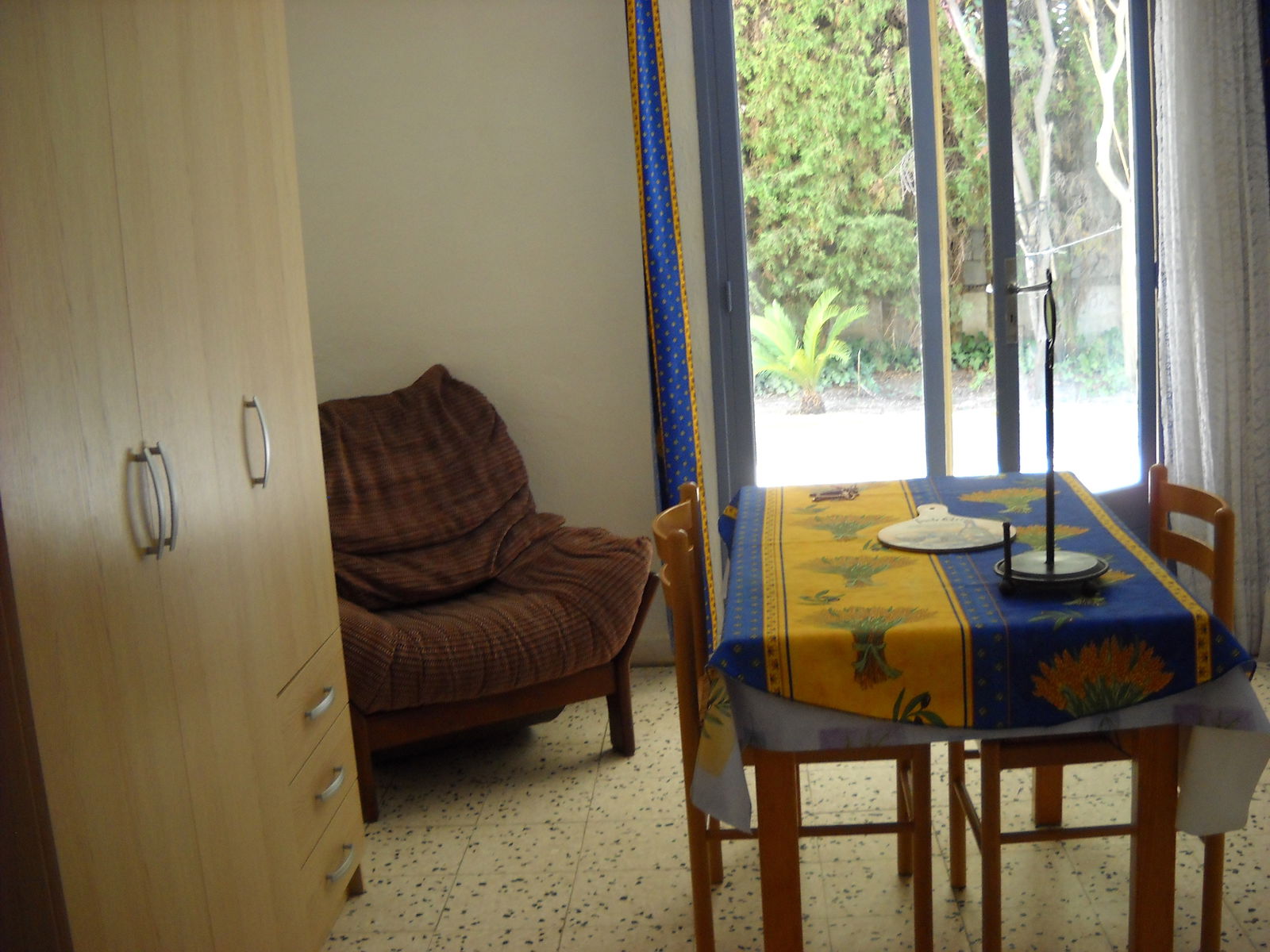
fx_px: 1504
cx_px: 635
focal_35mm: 41
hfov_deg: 45.8
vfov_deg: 35.1
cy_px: 476
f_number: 3.1
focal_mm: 6.72
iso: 200
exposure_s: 1/60
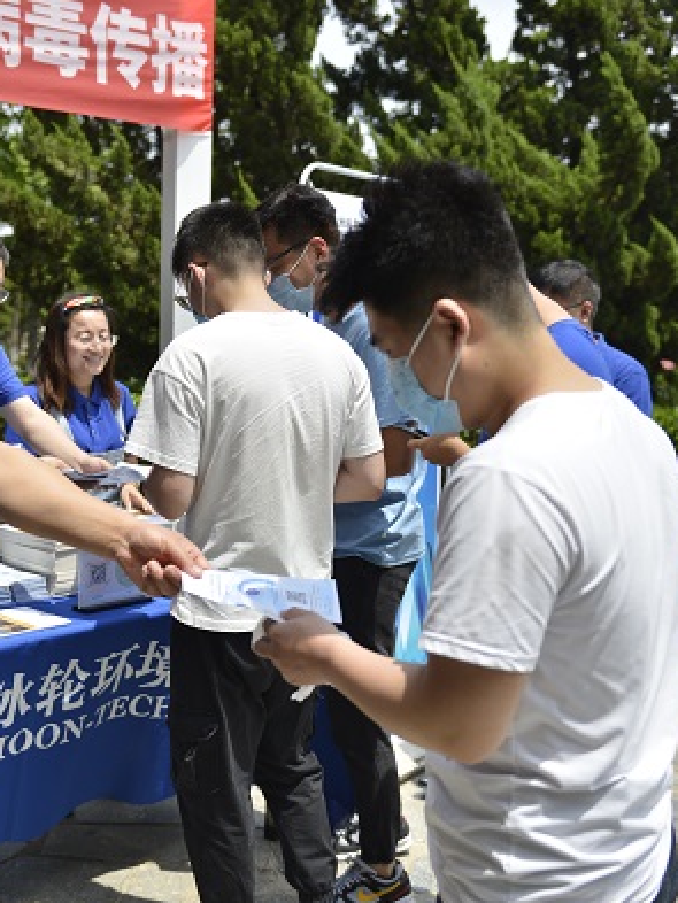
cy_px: 450
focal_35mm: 47
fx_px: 1227
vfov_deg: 40.4
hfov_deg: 30.8
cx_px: 253
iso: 200
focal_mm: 32
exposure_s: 1/4000
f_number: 2.8
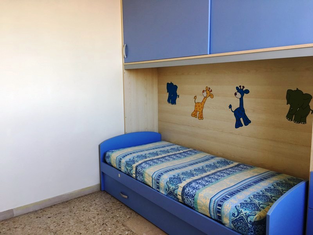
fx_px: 262
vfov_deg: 48.2
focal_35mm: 29
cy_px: 118
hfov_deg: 61.7
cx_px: 156
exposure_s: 1/50
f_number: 2.2
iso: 32
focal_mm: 4.15
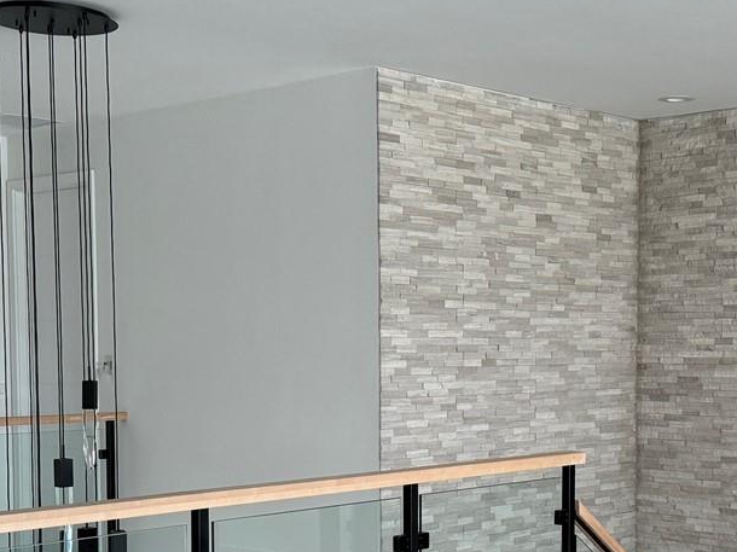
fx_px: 1341
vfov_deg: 23.0
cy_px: 419
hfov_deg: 30.6
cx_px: 458
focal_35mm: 63
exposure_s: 1/120
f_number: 1.78
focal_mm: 6.86
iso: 200
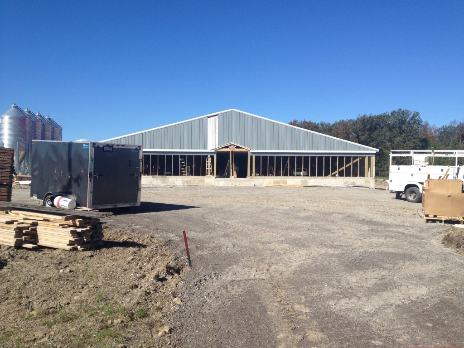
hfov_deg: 52.6
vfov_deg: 40.7
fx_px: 469
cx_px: 232
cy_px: 174
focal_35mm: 35
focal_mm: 4.28
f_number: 2.4
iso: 50
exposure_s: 1/1905
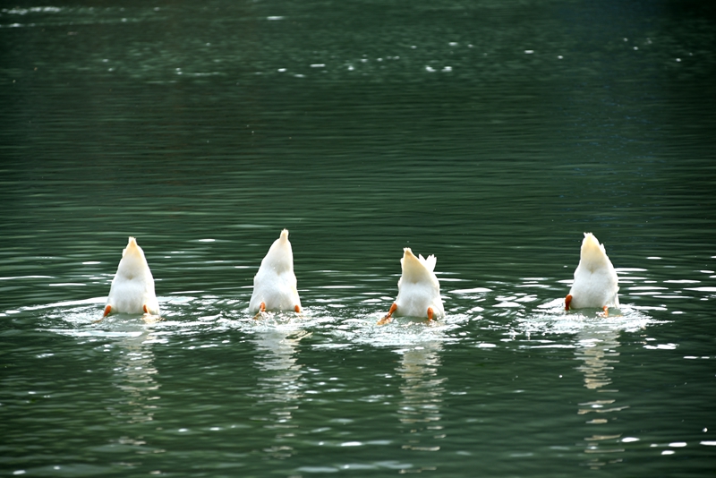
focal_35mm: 200
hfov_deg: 10.3
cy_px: 239
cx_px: 358
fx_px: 3979
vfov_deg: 6.9
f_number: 7.1
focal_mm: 200
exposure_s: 1/250
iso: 100
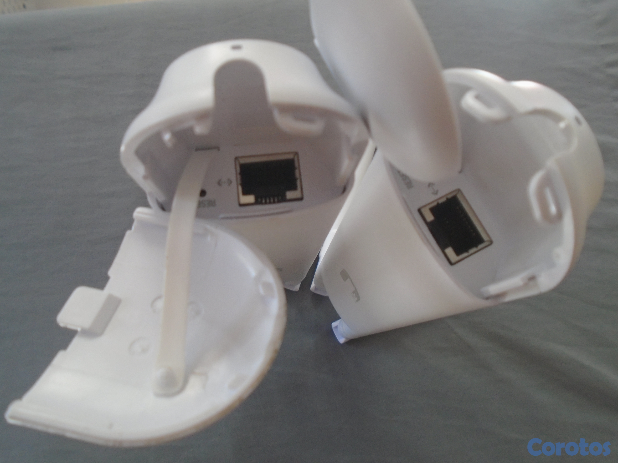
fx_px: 464
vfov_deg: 53.1
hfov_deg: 67.3
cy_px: 232
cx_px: 309
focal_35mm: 26
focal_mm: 4.6
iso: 160
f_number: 3.2
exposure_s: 1/30
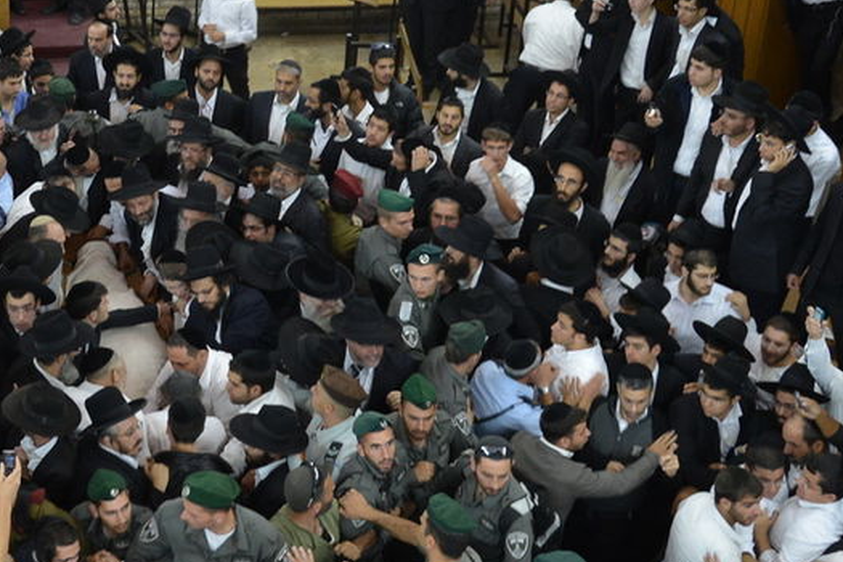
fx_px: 1499
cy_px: 178
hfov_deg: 30.3
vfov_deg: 21.1
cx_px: 120
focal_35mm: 64
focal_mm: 24
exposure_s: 1/80
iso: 1600
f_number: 4.5
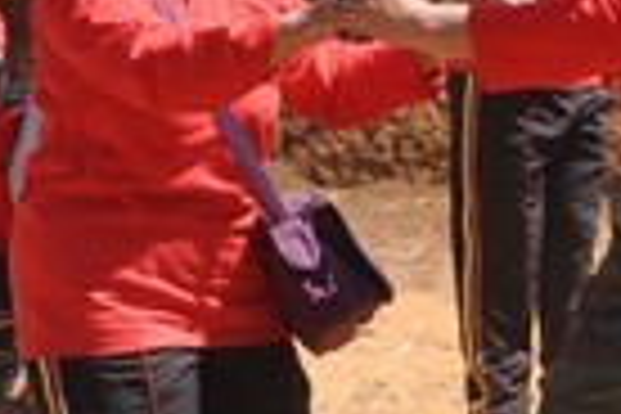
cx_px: 914
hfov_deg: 10.2
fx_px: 3363
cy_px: -65
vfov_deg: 7.0
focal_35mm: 195
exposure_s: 1/400
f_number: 10
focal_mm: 28
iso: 400
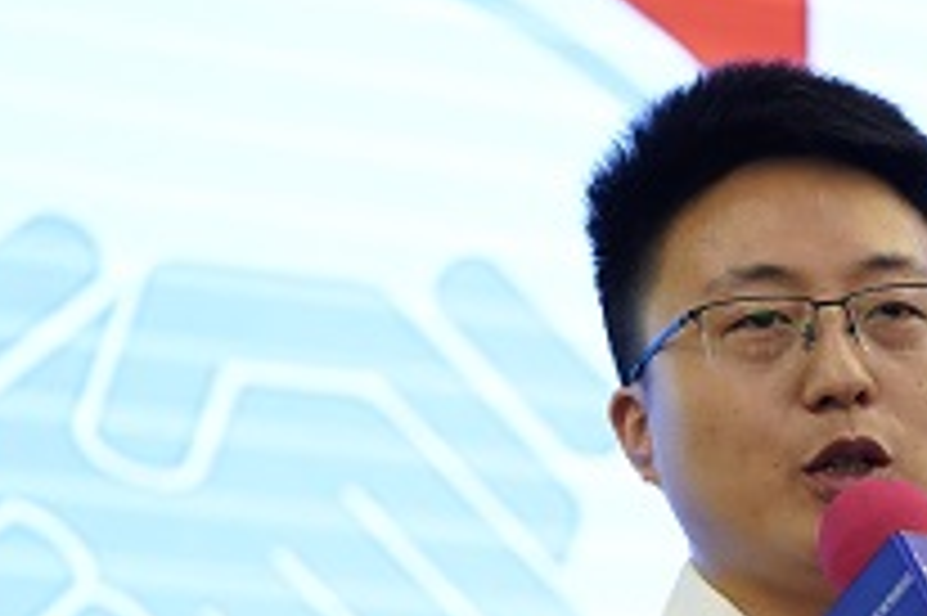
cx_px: 922
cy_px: 726
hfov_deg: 9.4
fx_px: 5609
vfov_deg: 6.3
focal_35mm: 218
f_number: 3.5
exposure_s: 1/125
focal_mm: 90
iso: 3200
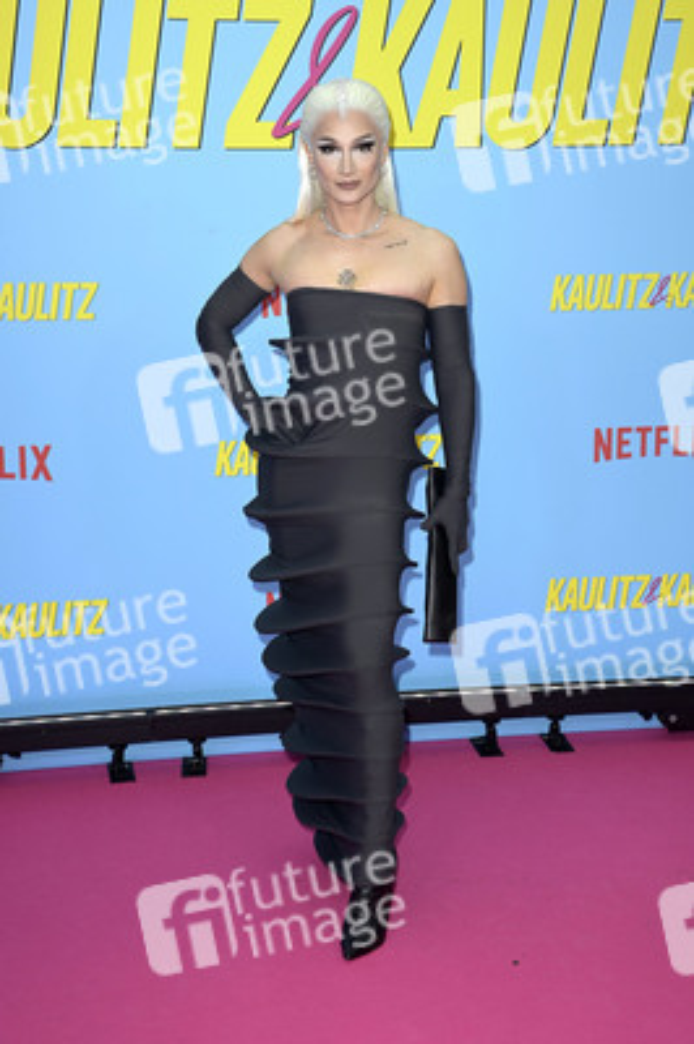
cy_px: 522
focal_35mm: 55
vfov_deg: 36.3
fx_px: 1593
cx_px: 347
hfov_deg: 24.6
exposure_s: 1/250
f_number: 6.3
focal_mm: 55
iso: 640
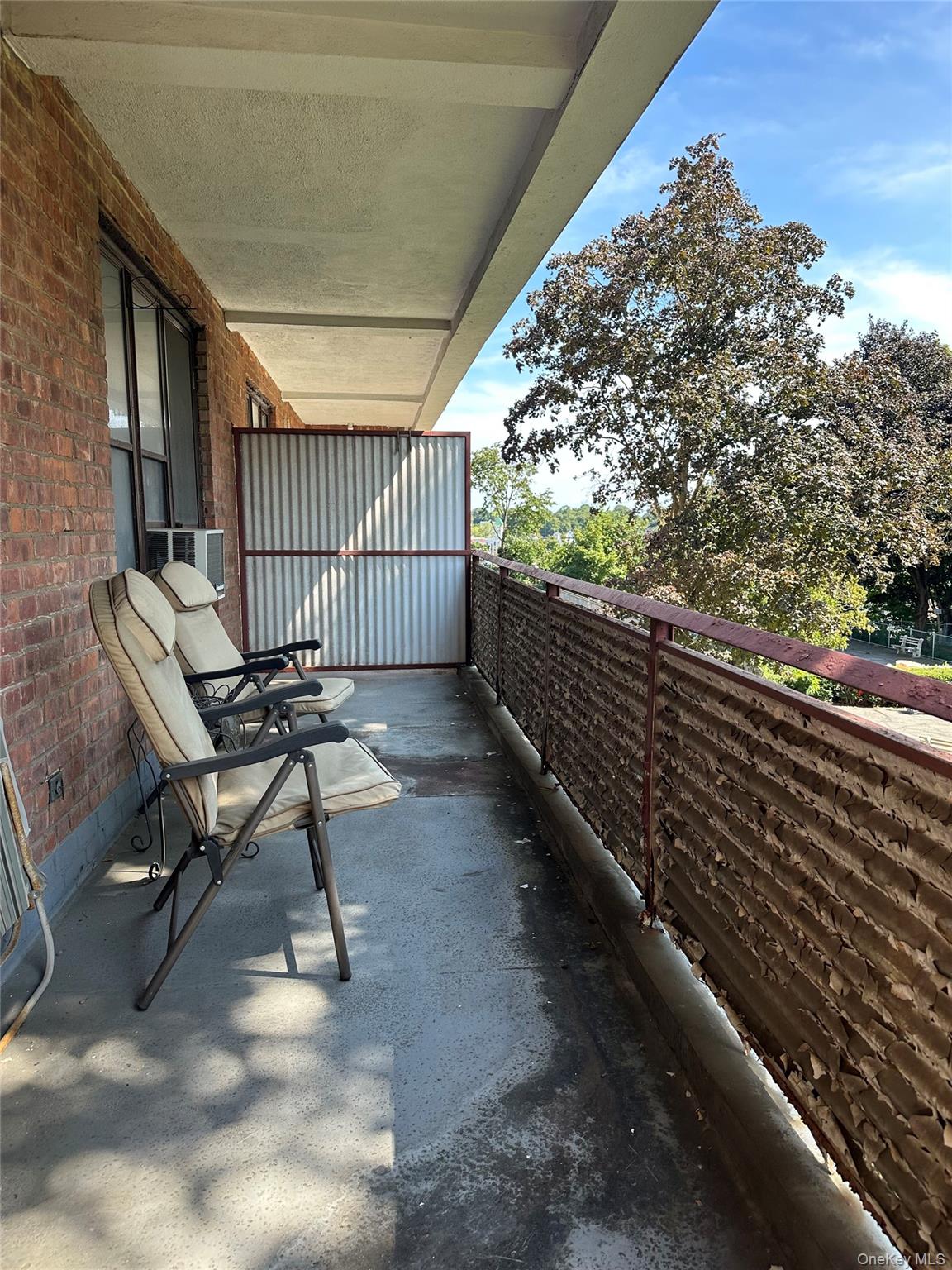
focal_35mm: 24
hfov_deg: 56.8
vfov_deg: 71.6
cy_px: 635
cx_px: 476
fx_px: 880
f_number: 1.78
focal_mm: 6.86
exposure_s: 1/555
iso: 80
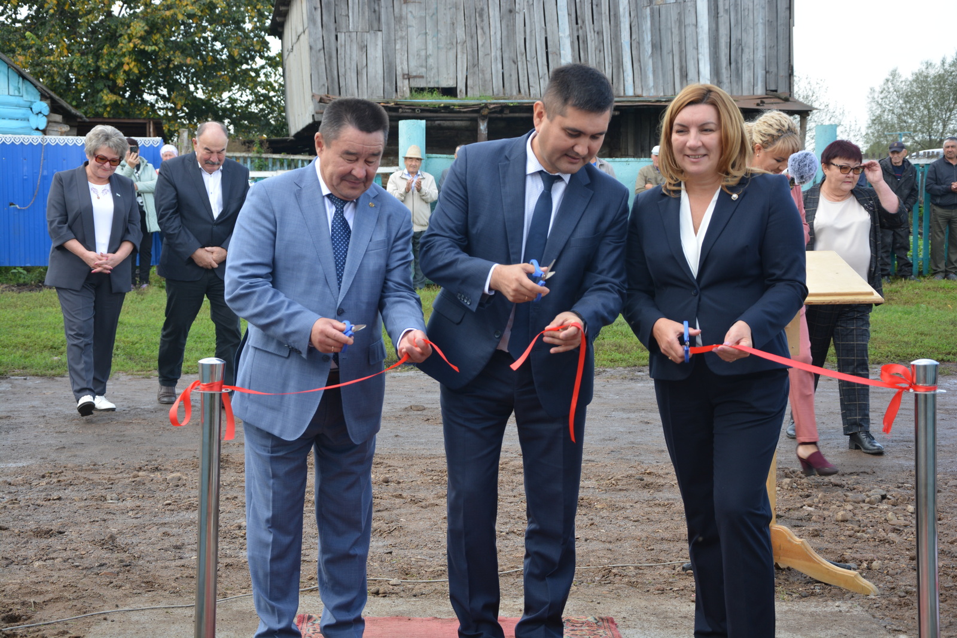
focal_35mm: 63
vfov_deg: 21.6
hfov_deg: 31.9
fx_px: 1675
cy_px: 319
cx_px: 478
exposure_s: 1/125
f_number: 5.6
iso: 200
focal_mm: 42
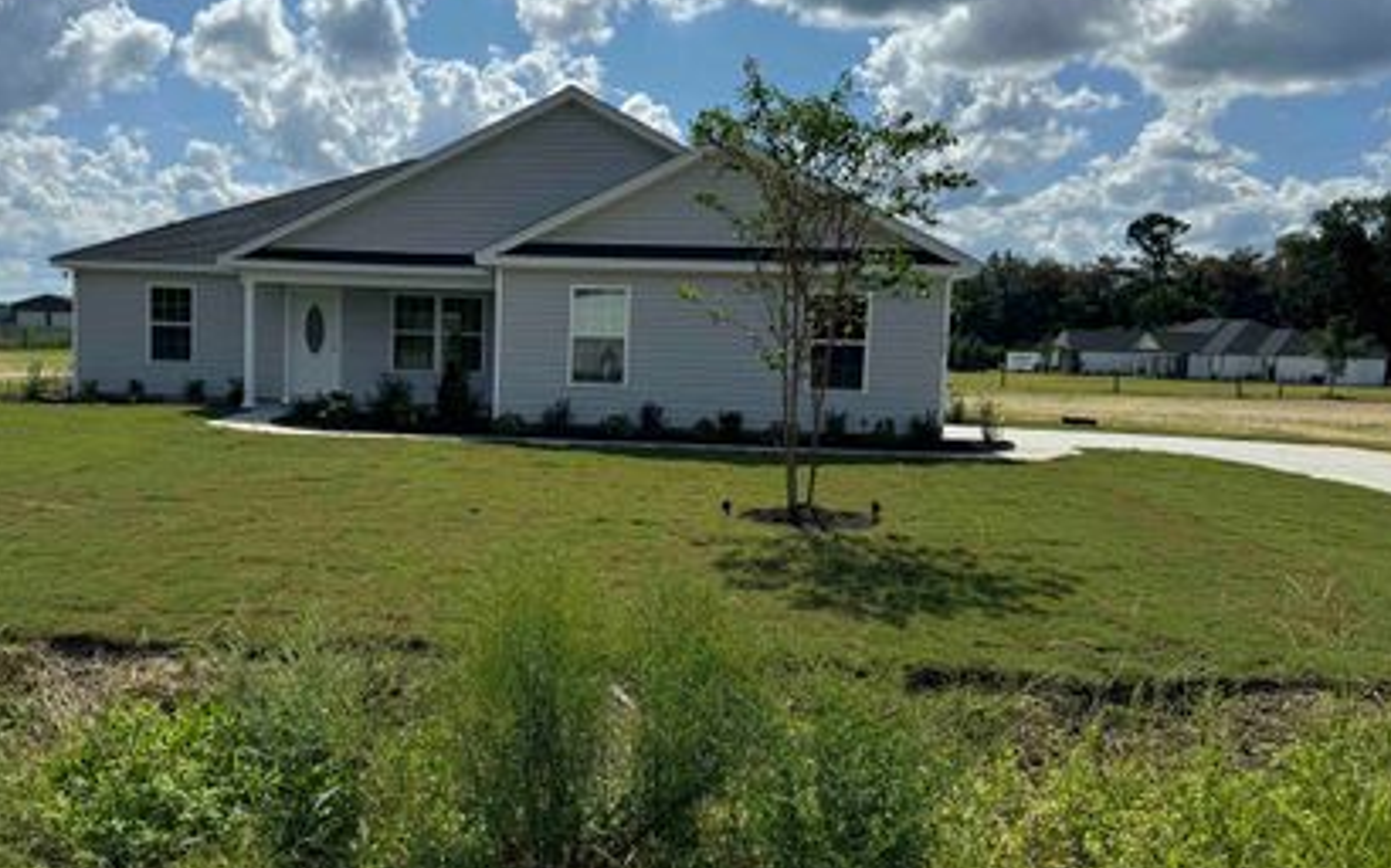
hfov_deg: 60.7
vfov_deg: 40.6
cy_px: 419
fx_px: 1175
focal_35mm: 31
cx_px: 550
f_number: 1.78
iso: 80
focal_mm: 6.76
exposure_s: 1/9009
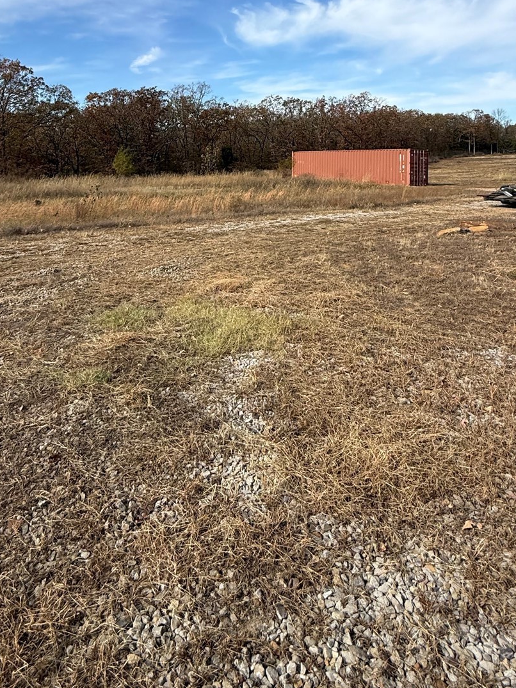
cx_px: 228
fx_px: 497
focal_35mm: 25
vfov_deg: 65.5
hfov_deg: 54.7
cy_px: 179
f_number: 2.2
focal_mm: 2.22
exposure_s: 1/1698
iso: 50
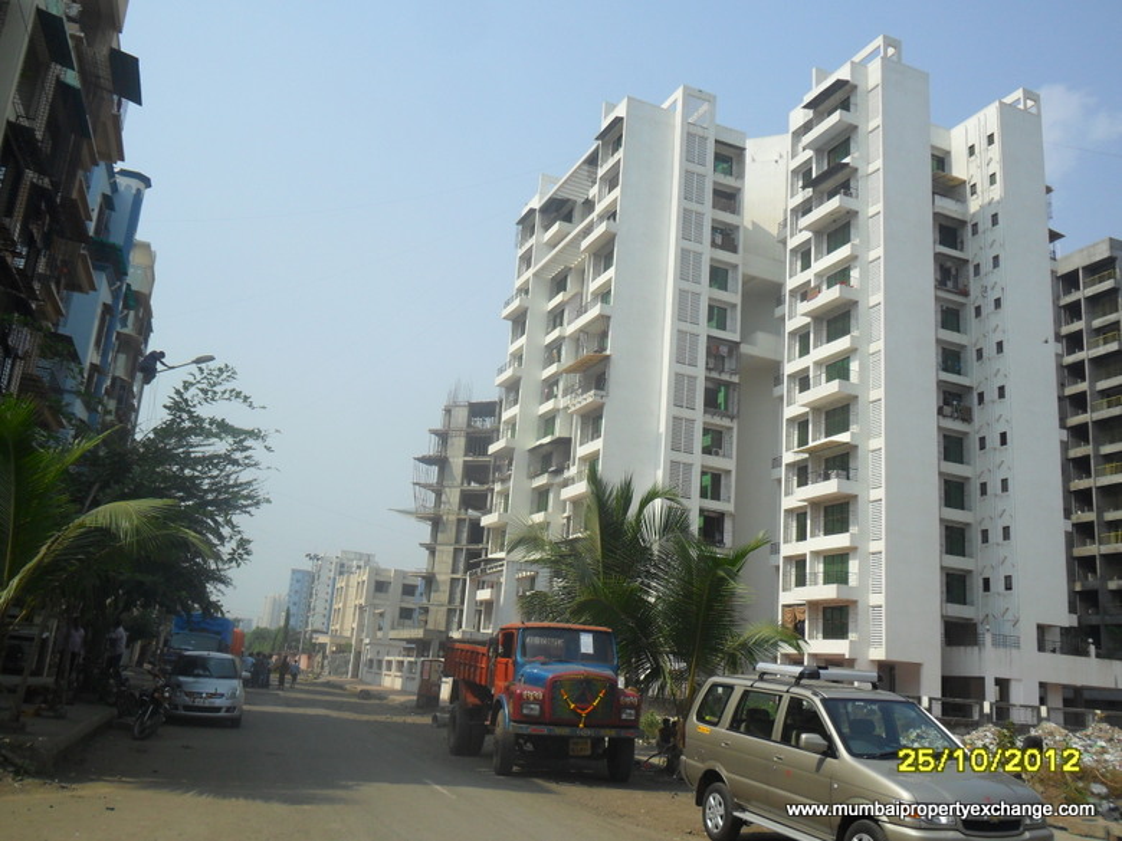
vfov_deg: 44.2
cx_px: 561
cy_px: 420
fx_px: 1037
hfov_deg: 56.8
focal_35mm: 32
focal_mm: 5.7
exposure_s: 1/180
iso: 100
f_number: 9.4
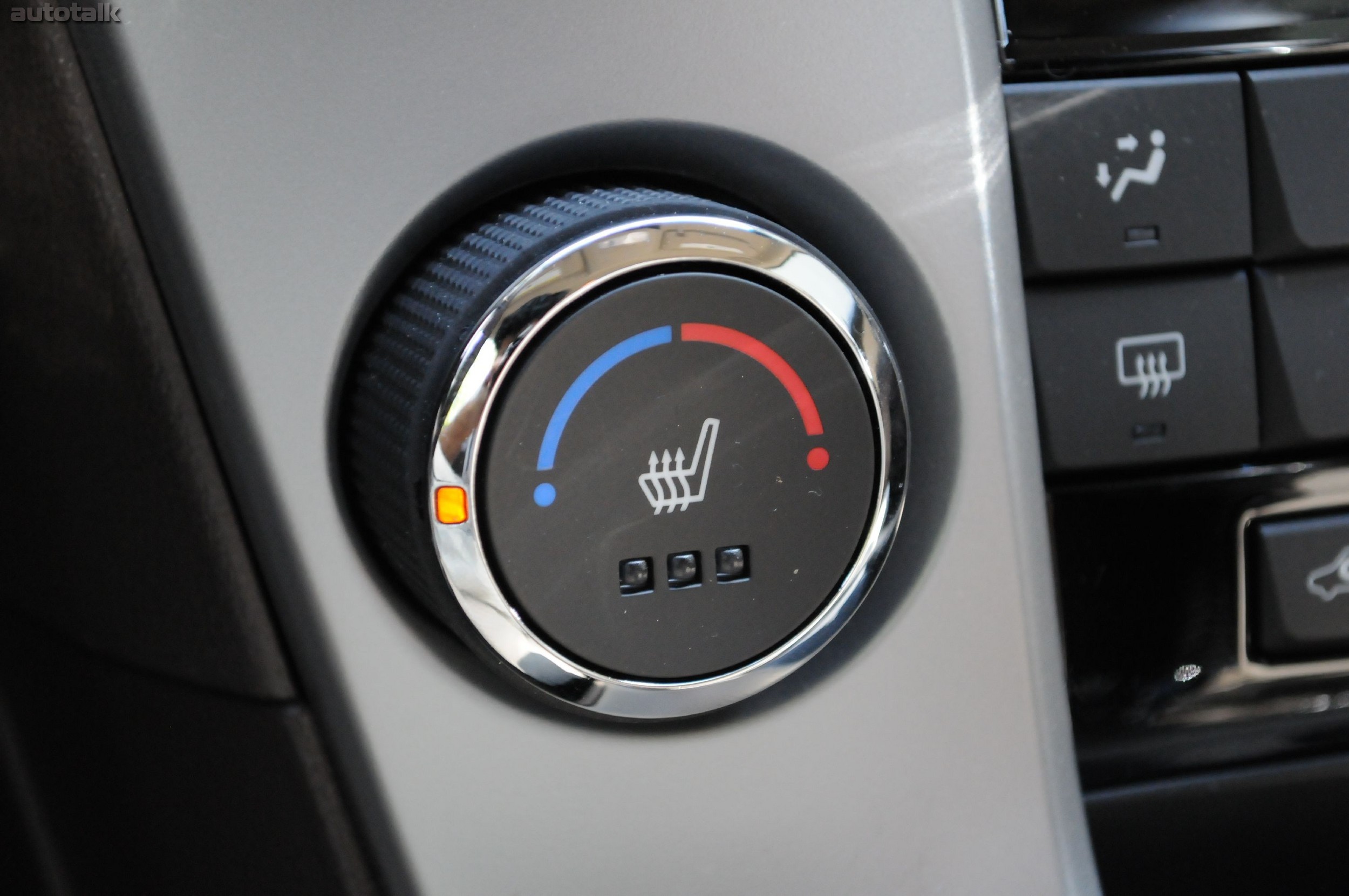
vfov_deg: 16.5
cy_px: 448
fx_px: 3088
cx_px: 674
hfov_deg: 24.6
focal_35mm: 82
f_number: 5.6
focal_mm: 55
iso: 2000
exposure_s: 1/100
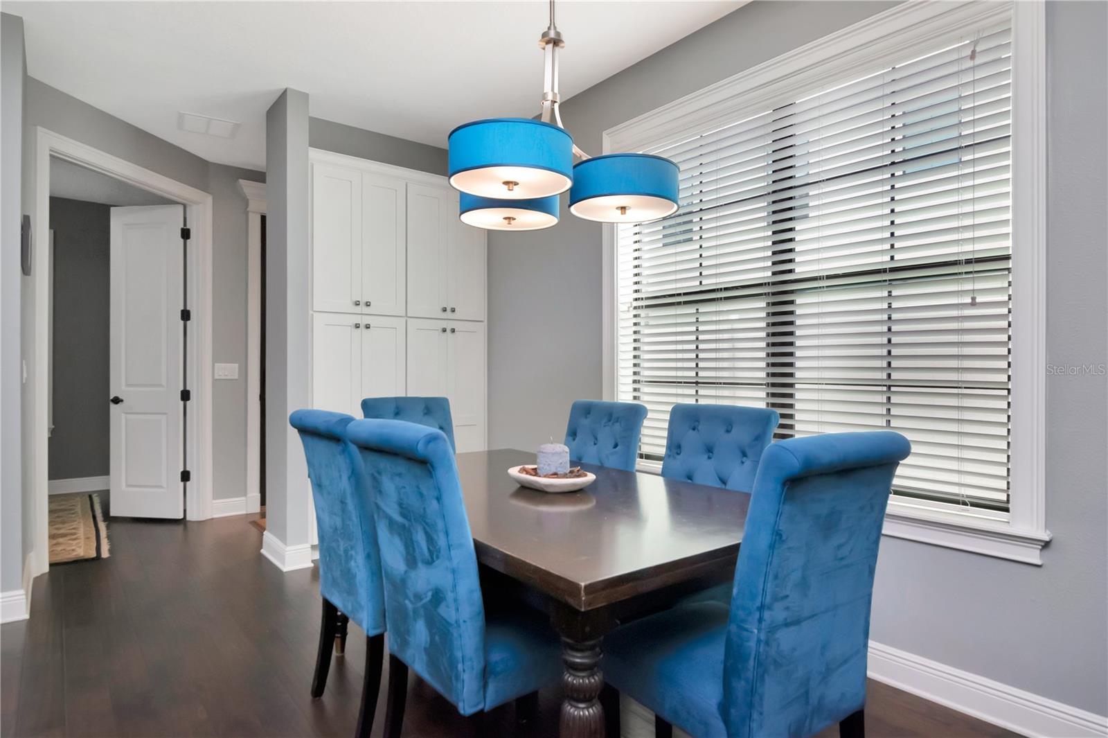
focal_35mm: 20
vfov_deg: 63.2
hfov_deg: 85.5
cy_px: 369
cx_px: 554
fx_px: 600
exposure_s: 1/200
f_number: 8
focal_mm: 13
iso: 1250
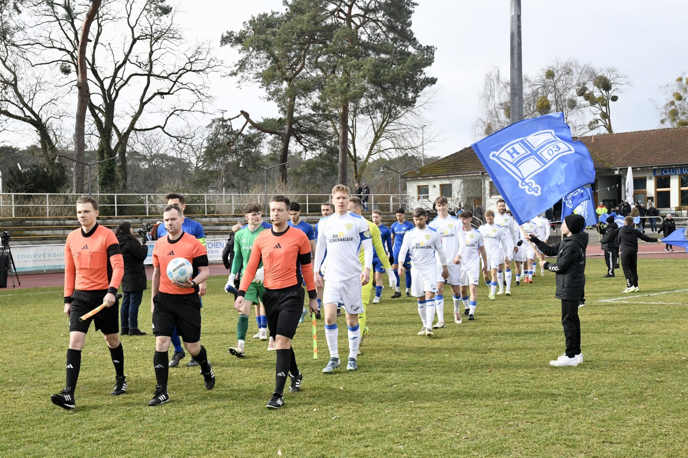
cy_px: 229
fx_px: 860
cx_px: 344
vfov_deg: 29.9
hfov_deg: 43.6
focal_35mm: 45
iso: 3200
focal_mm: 45
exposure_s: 1/1250
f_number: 10
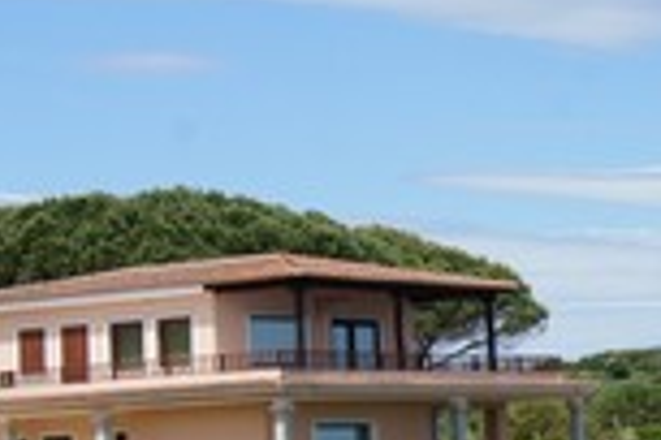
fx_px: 2644
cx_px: 631
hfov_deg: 14.1
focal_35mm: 144
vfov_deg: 9.5
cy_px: 285
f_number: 13
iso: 200
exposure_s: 1/250
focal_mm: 32
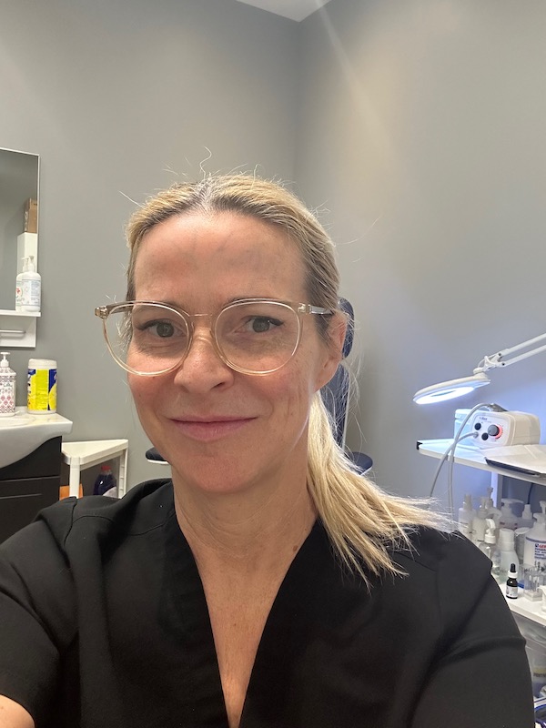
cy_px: 364
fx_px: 631
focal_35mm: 30
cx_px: 273
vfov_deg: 60.0
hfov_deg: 46.8
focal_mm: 2.69
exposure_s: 1/60
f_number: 1.9
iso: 200
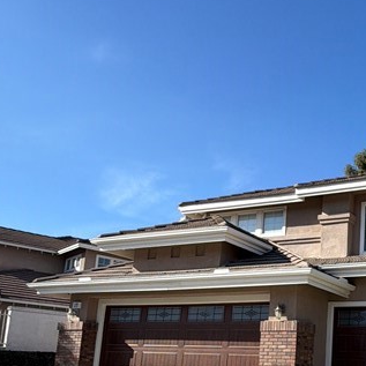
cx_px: 373
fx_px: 478
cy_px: 297
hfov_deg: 37.1
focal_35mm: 40
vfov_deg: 40.0
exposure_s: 1/770
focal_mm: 2.22
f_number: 2.2
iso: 25
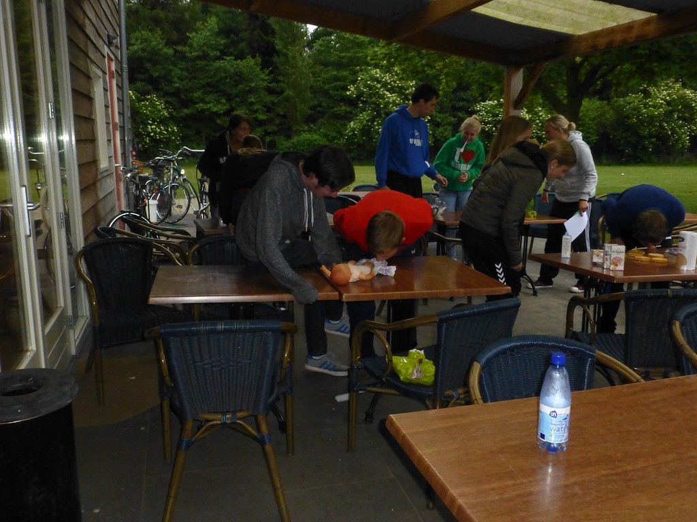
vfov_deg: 46.8
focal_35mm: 30
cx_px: 348
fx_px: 604
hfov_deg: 60.0
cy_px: 261
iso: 800
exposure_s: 1/250
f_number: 3.6
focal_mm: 5.4
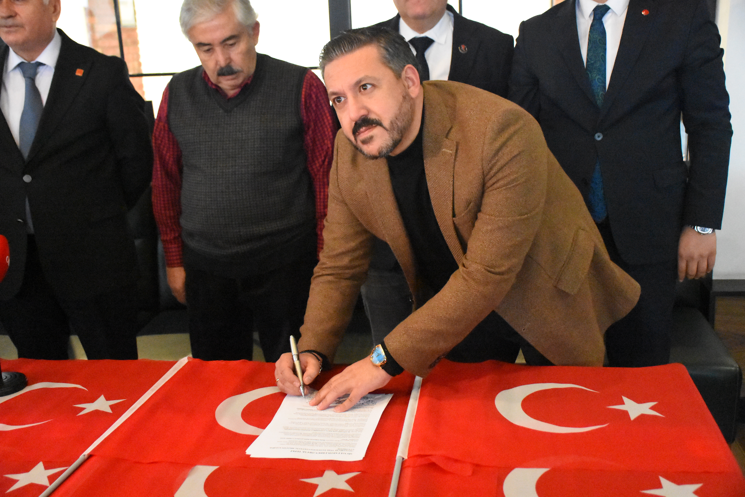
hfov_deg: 43.6
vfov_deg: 29.9
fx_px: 931
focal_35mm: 45
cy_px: 248
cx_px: 372
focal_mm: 30
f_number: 4
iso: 18000
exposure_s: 1/125
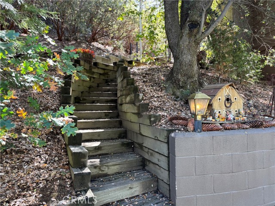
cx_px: 138
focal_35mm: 26
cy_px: 103
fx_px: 207
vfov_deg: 53.1
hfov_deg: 67.3
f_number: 1.6
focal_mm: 5.96
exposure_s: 1/121
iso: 125
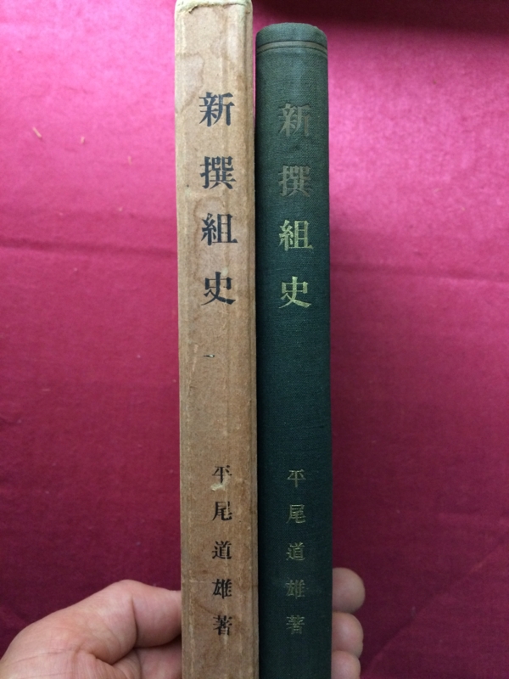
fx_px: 569
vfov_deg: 61.7
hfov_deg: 48.2
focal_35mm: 29
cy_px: 340
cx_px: 254
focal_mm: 4.15
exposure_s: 1/30
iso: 200
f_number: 2.2
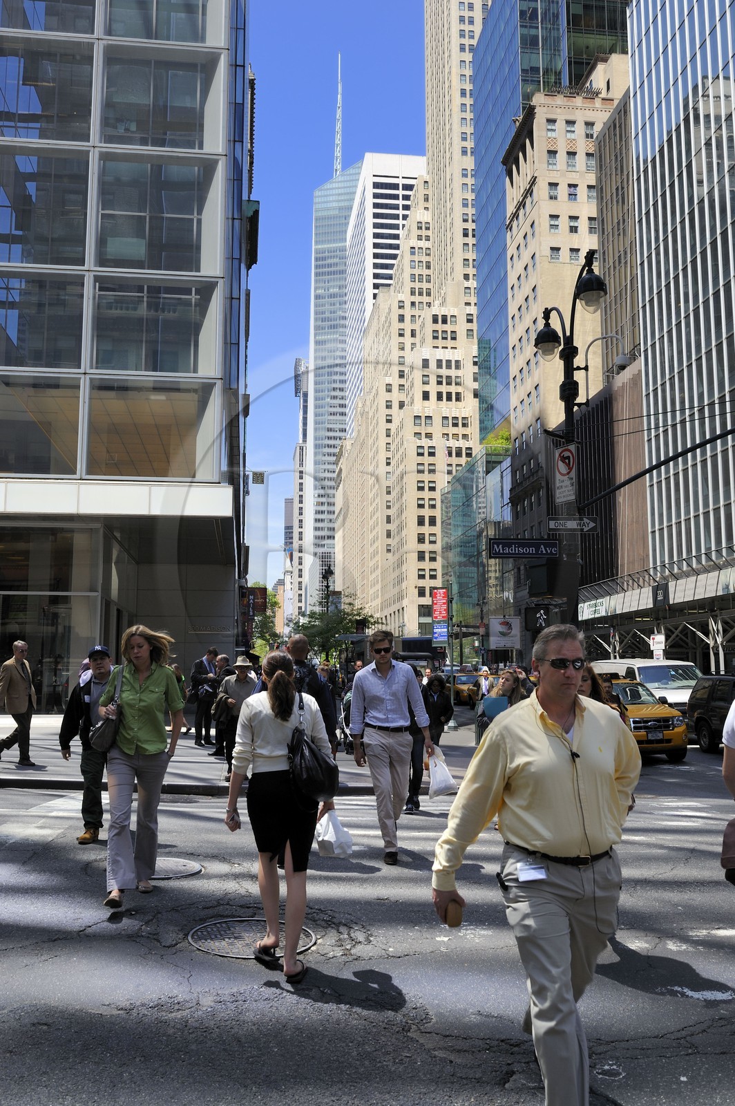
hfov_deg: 41.0
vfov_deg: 58.8
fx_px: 982
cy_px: 553
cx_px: 368
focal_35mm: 32
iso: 200
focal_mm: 32
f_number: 9
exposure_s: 1/200
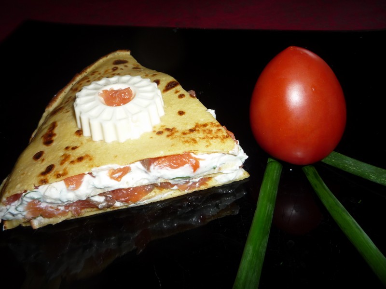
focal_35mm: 30
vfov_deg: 46.8
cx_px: 193
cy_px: 144
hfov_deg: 60.0
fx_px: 335
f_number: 4
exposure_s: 1/30
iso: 100
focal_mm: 5.2
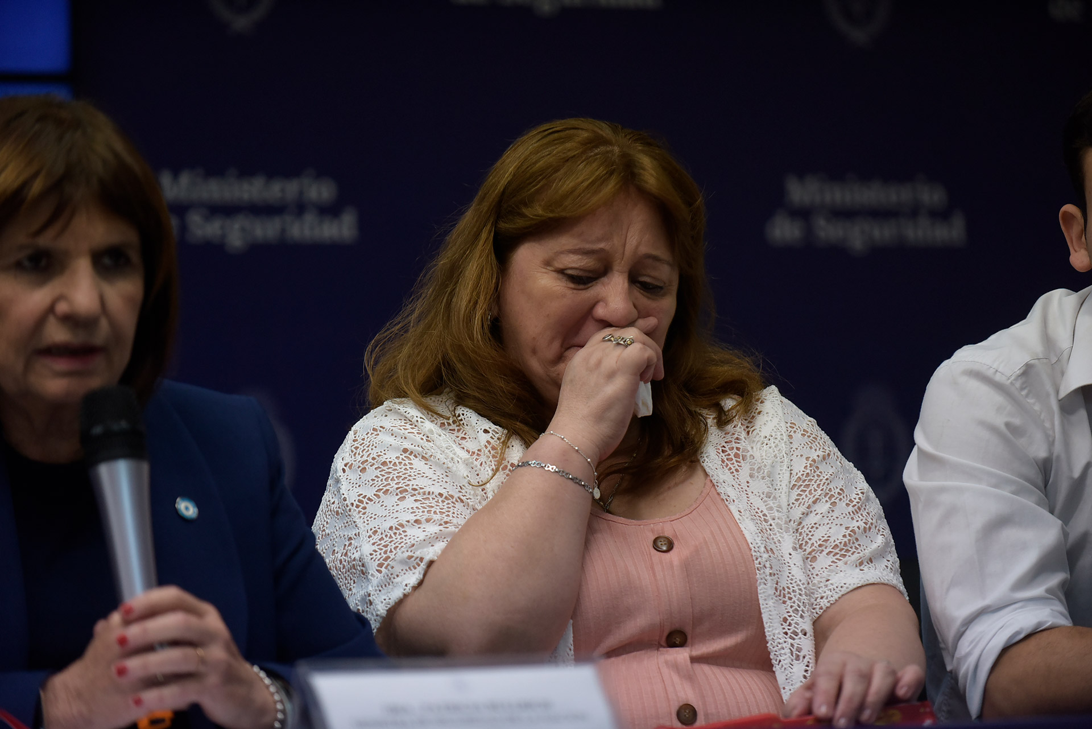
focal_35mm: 170
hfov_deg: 12.1
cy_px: 364
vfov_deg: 8.1
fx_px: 5158
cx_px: 546
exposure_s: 1/320
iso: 1250
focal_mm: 170
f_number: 3.2
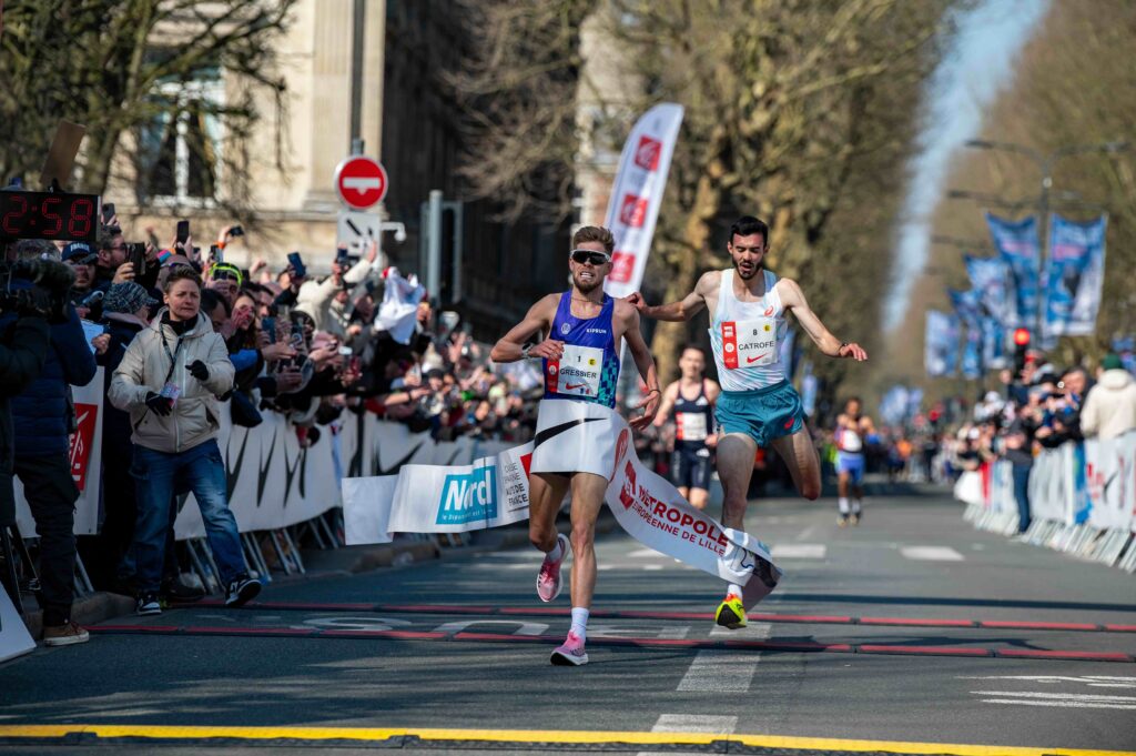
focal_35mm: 170
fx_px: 5360
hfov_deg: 12.1
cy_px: 378
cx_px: 568
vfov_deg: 8.1
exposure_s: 1/1250
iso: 180
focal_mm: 170
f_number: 4
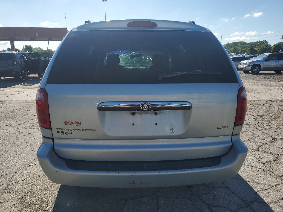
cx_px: 142
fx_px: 213
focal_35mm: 26
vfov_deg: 53.1
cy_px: 106
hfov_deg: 67.3
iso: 50
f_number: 1.5
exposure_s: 1/5000
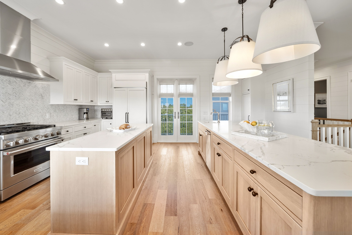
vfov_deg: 90.1
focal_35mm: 12
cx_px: 176
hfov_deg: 112.6
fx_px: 117
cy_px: 118
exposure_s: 1/4
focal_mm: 12
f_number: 7.1
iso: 160
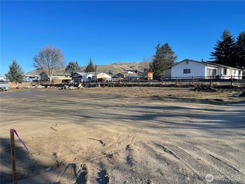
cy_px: 92
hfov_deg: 69.4
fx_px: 177
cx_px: 122
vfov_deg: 54.9
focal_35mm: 25
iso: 32
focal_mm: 5.1
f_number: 1.6
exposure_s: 1/2387
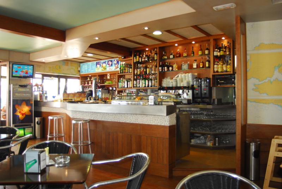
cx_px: 141
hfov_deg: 61.9
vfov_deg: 43.7
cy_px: 94
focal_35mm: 30
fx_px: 235
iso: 400
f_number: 3.5
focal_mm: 20
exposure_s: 1/100
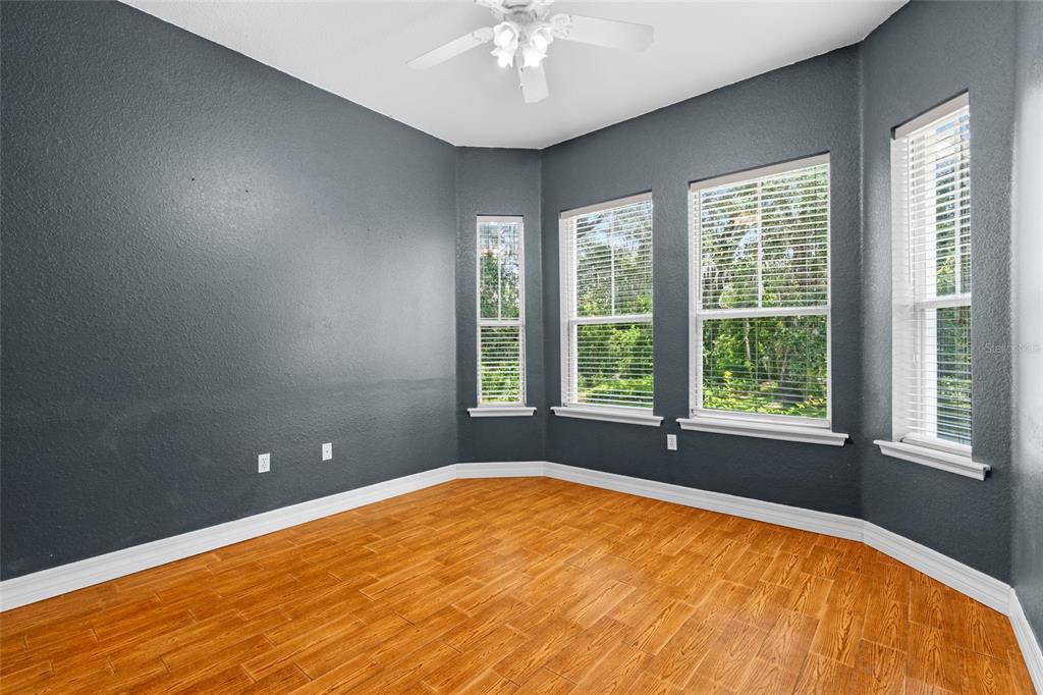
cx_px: 522
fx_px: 463
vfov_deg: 73.7
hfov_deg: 96.8
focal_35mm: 16
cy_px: 348
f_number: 9
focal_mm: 16
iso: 250
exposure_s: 1.3
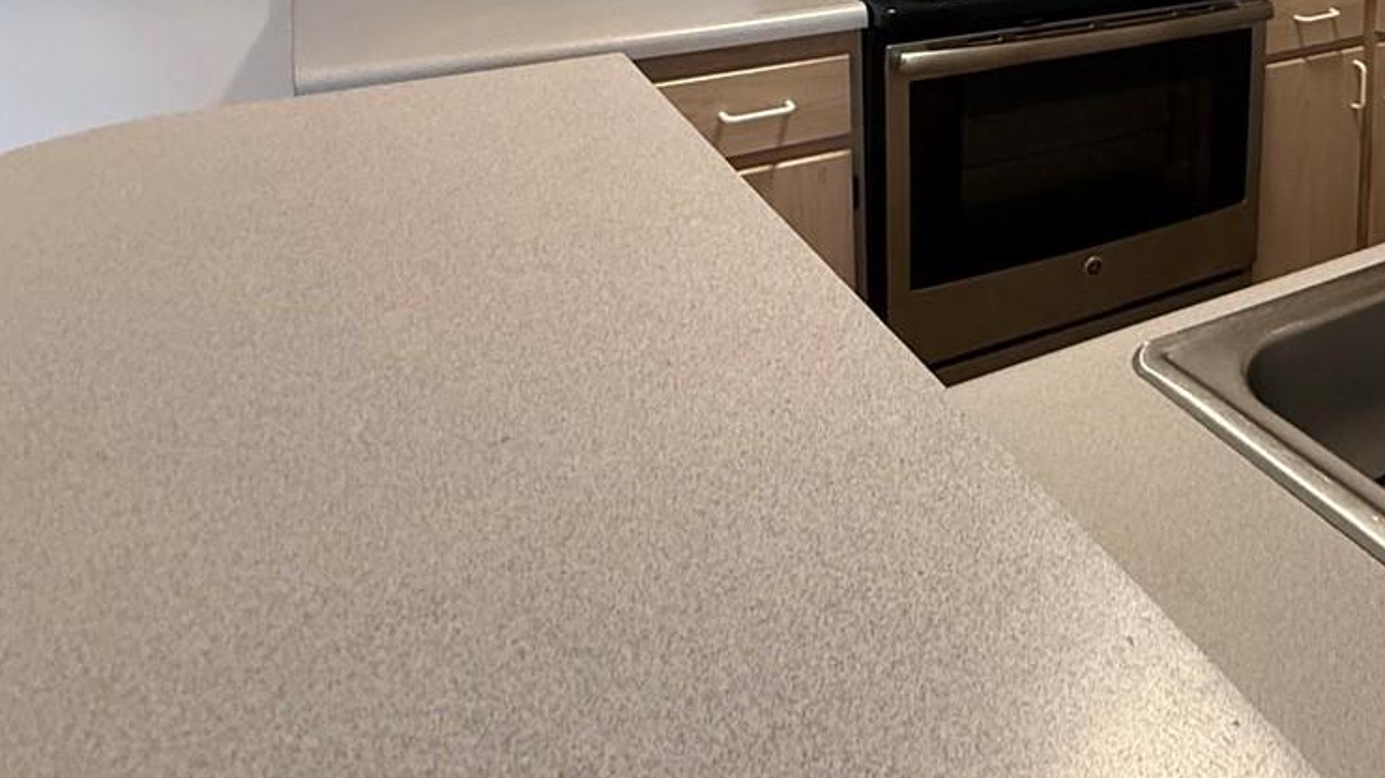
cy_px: -84
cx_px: 1237
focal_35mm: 33
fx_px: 1212
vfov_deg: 31.5
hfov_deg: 52.6
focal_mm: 2.22
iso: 500
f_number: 2.2
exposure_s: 1/60
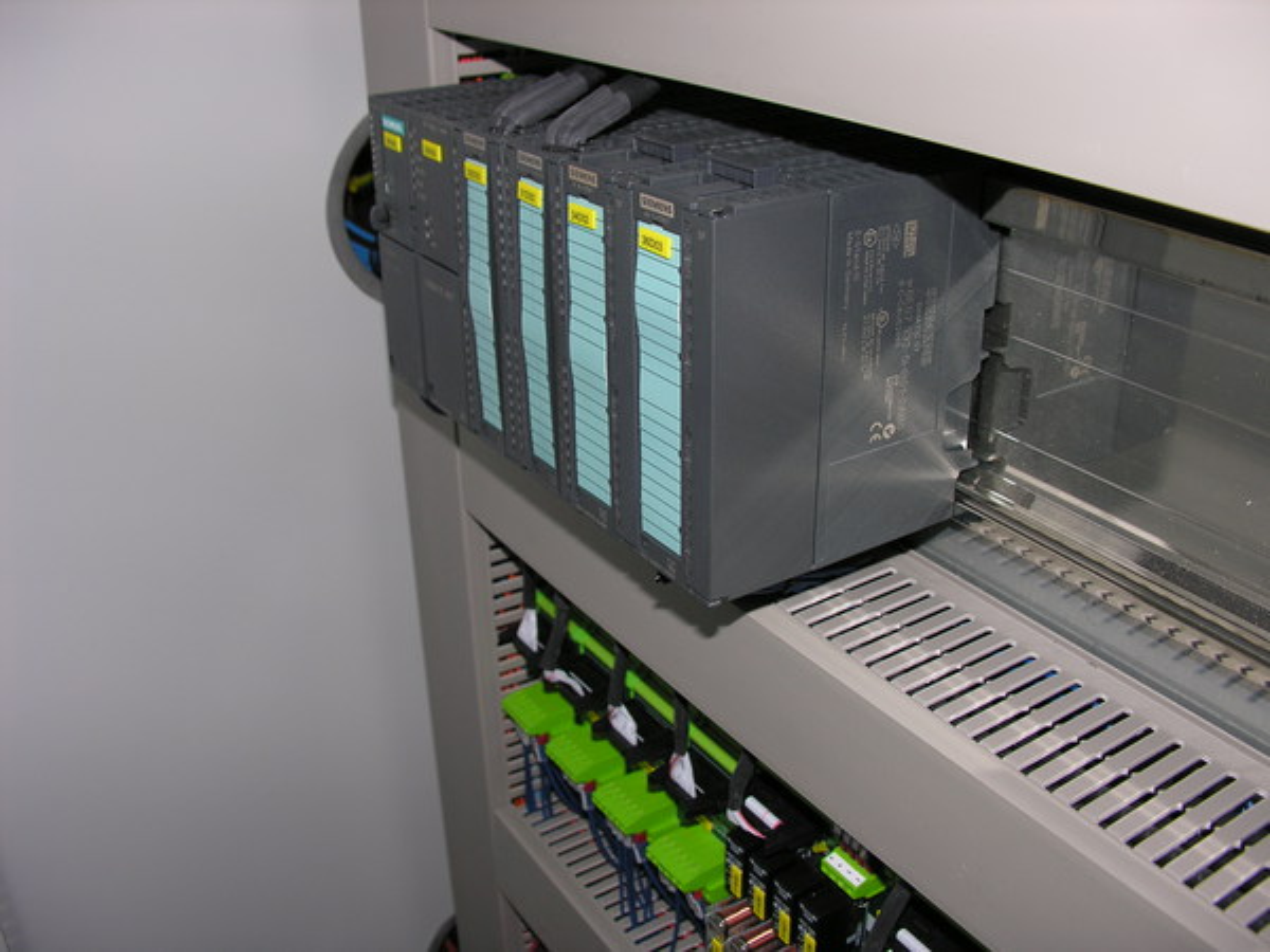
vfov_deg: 40.7
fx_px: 1284
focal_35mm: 35
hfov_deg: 52.6
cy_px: 476
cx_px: 635
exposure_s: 1/60.1
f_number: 2.8
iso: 50
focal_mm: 8.9
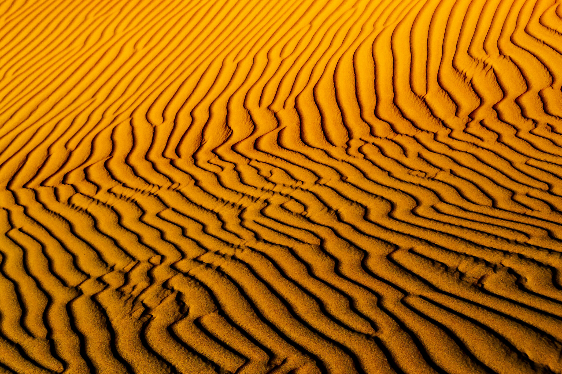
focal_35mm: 78
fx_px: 1218
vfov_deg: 17.5
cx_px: 281
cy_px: 187
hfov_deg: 26.0
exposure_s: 1/200
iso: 400
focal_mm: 52
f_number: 10
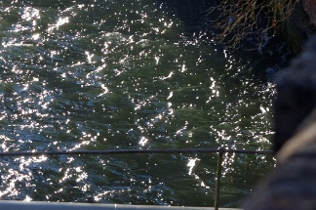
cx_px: -67
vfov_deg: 6.7
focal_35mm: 204
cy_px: 85
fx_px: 1788
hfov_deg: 9.9
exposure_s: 1/750
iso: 200
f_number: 5.6
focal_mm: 50
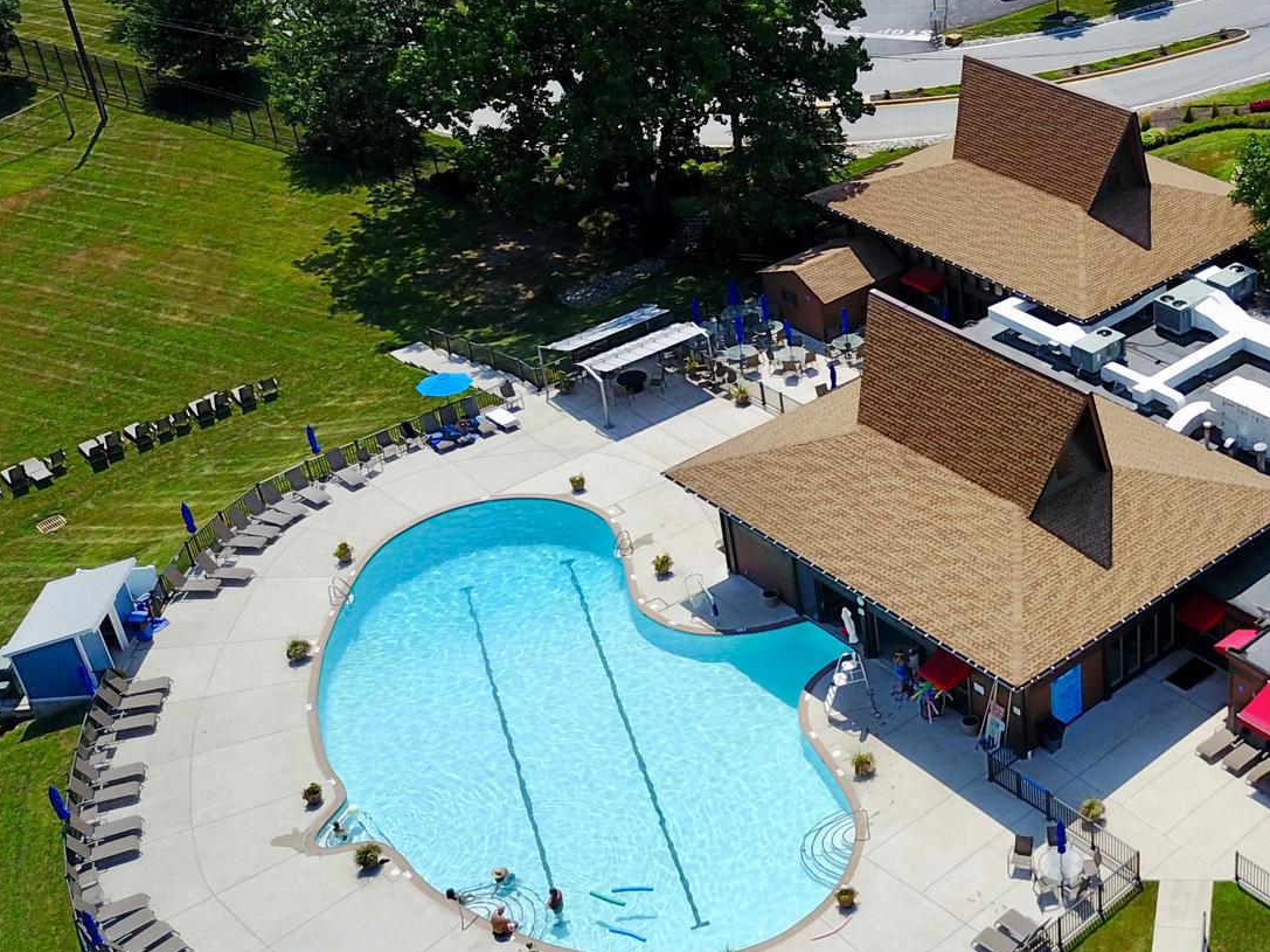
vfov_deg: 29.7
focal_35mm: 49
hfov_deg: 36.4
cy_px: 509
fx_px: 1798
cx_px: 1151
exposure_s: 1/1715
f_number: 2.2
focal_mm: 4.7
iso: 100
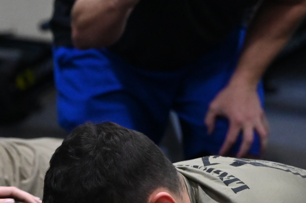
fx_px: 3839
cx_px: 17
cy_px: 201
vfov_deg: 3.0
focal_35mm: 452
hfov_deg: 4.6
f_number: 5.6
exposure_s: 1/400
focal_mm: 150
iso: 8000
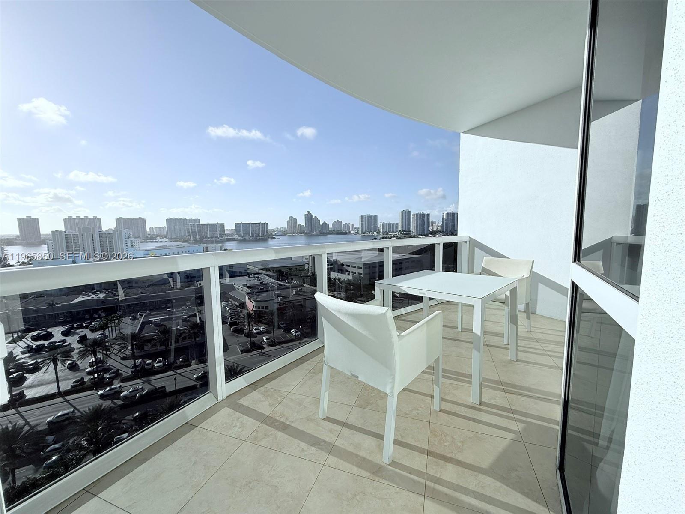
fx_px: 277
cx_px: 342
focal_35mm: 14
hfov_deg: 102.1
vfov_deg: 85.7
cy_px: 257
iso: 50
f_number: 2.2
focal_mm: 2.22
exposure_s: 1/3663
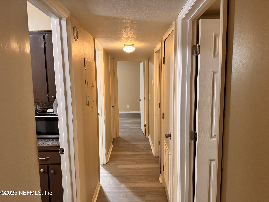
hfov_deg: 71.6
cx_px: 134
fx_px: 187
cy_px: 101
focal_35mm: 24
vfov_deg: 56.8
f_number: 1.78
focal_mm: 6.76
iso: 640
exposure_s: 1/40
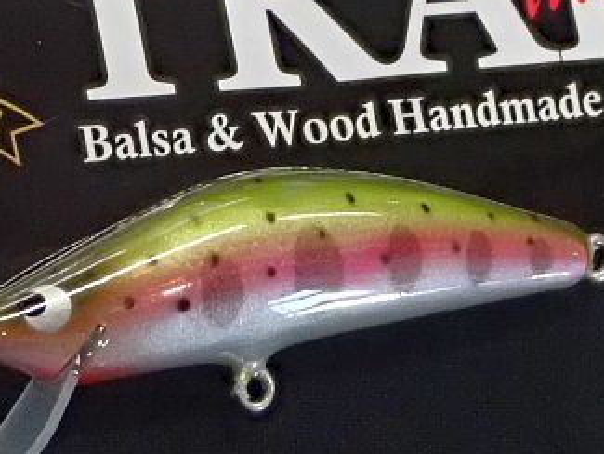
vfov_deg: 8.2
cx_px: 119
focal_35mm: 182
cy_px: 182
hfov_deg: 10.8
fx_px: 3177
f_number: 5.6
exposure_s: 1/40
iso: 1600
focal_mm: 13.47
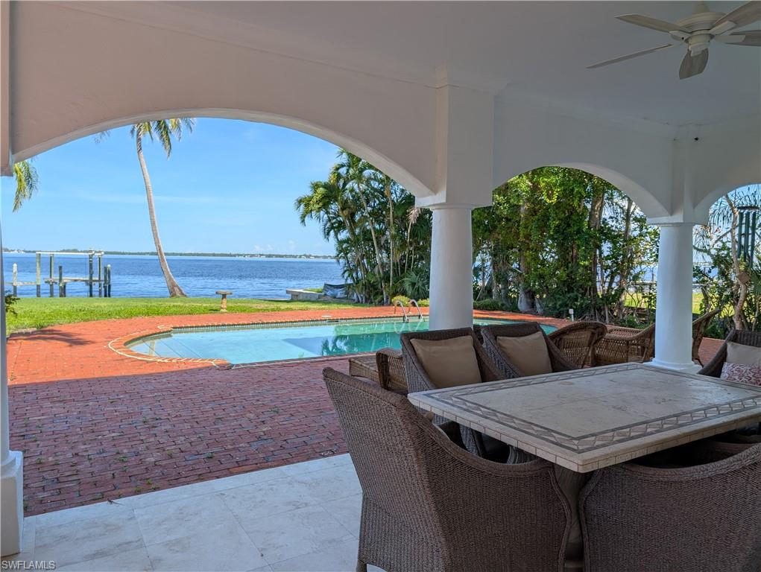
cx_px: 380
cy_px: 286
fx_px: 528
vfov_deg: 56.9
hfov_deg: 71.5
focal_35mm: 24
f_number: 1.68
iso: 23
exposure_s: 1/806
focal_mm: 6.9
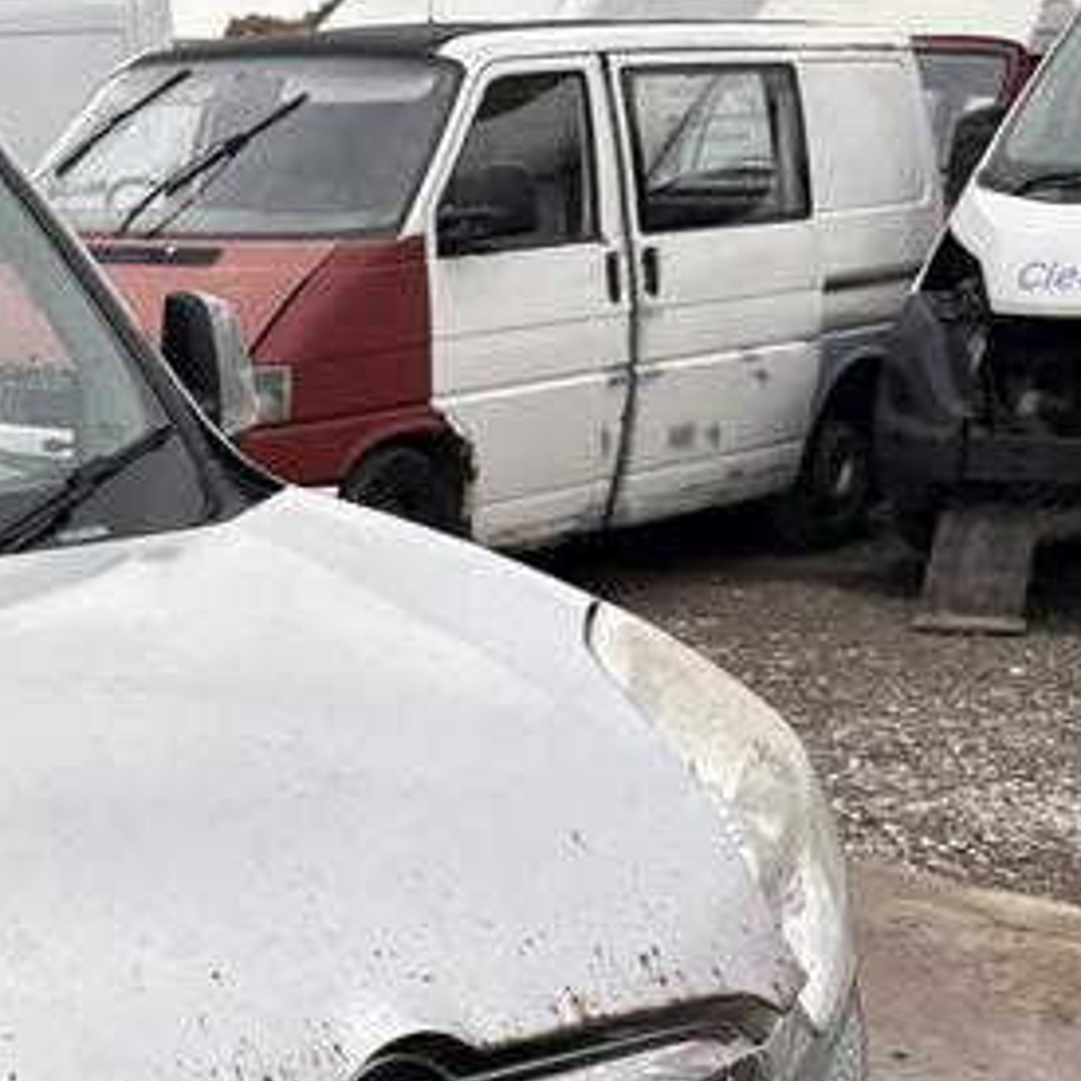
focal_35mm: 75
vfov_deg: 22.4
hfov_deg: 21.5
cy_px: 1018
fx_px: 2650
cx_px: -200
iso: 50
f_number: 1.6
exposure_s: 1/456
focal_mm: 5.96
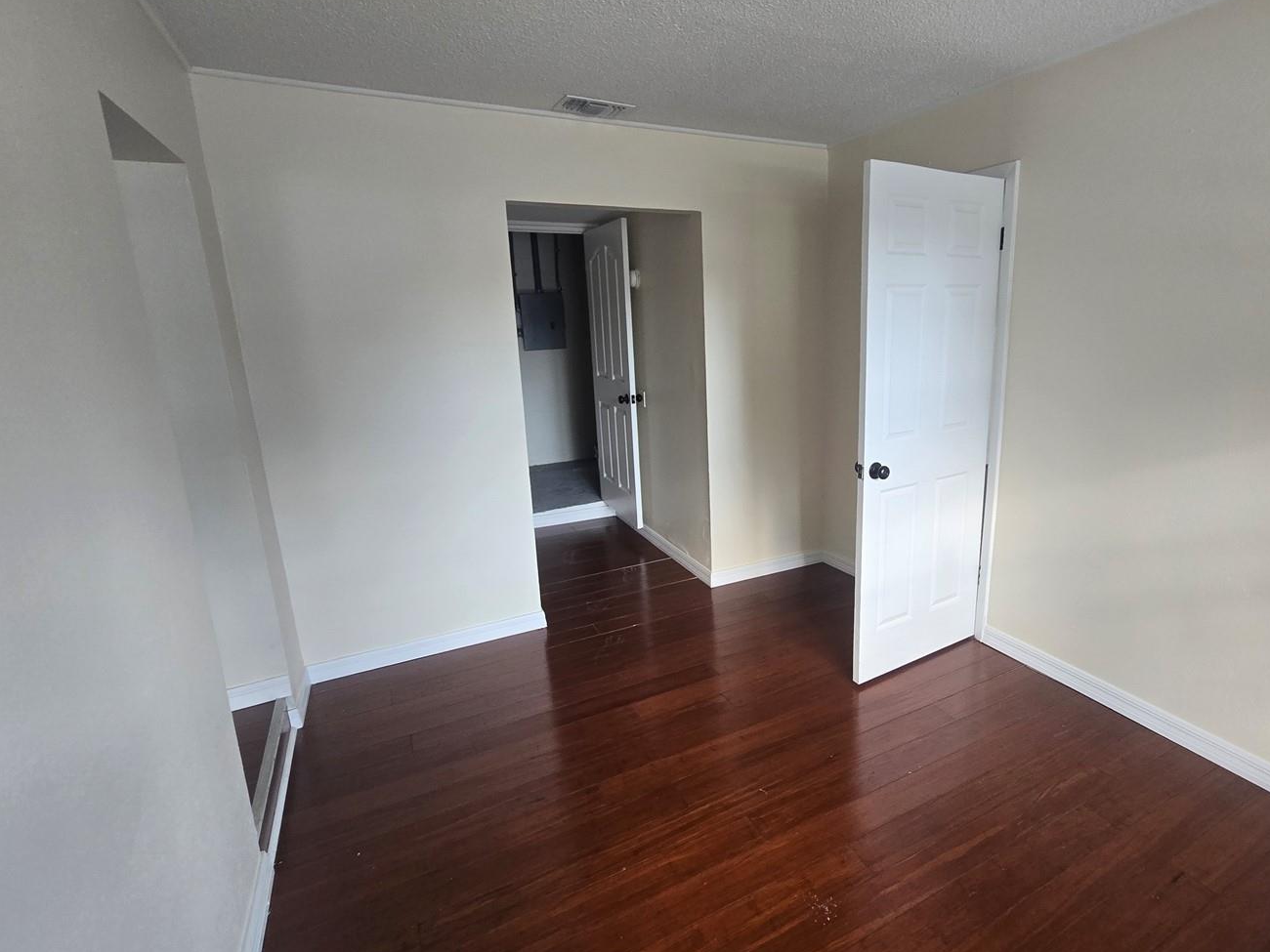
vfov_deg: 78.1
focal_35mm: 16
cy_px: 464
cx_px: 734
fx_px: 587
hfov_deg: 93.8
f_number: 2.2
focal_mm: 2.2
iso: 160
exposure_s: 1/60
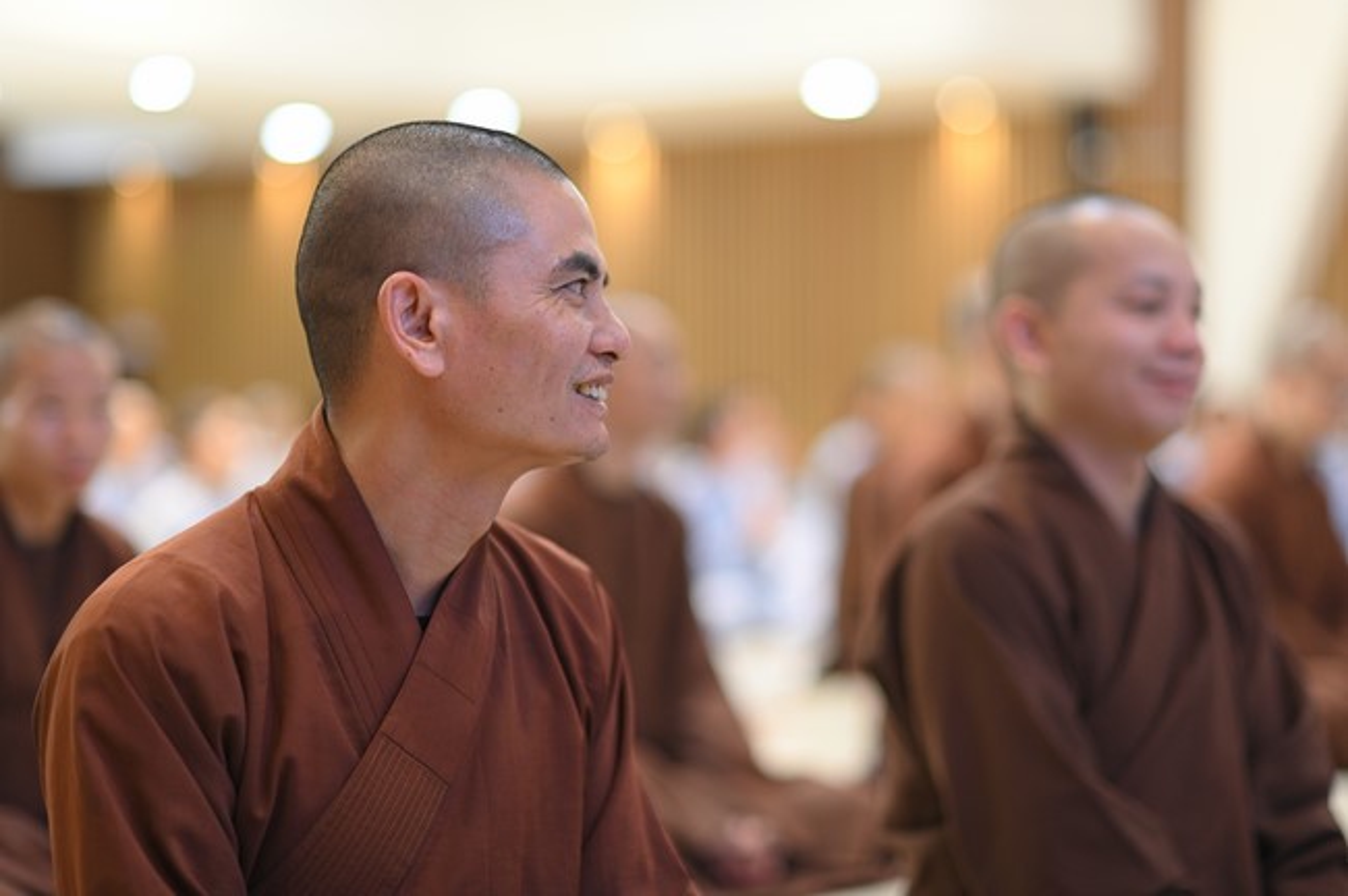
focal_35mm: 85
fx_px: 3180
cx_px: 674
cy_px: 448
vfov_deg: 16.0
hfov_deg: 23.9
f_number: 2
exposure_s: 1/100
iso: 800
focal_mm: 85
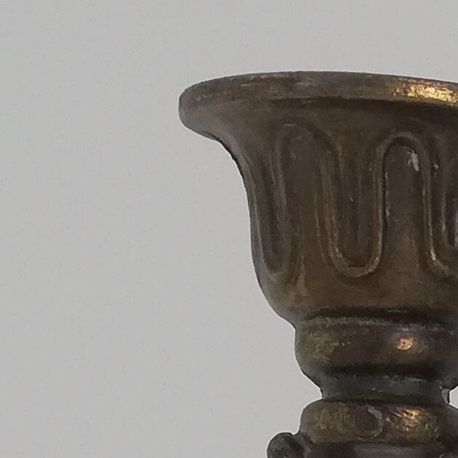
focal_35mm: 168
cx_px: 1058
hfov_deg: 9.4
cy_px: 986
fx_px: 2515
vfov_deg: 9.6
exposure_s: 1/60
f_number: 2.2
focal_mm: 3.81
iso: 100
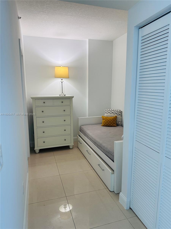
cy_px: 114
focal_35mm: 24
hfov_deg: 56.8
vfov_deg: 71.6
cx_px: 86
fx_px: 158
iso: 200
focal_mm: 6.86
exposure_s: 1/120
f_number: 1.78
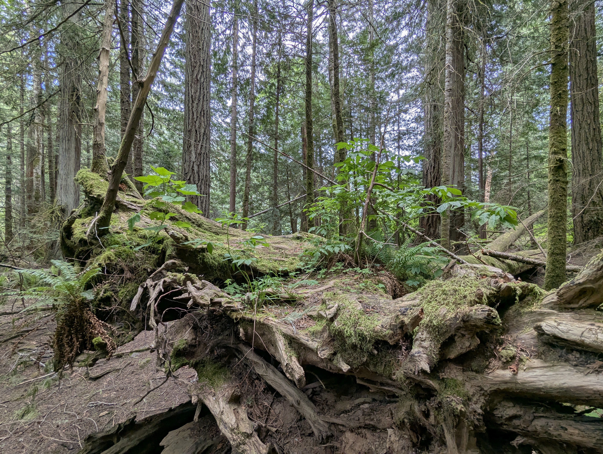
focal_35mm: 16
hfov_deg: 94.4
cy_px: 227
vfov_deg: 78.2
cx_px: 302
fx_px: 279
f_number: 2.2
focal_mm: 2.35
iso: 53
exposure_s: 1/151
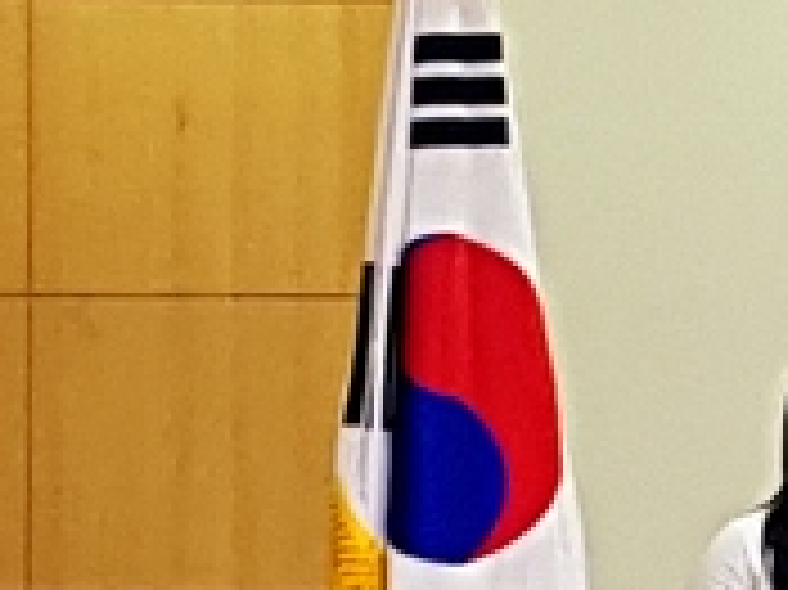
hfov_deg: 17.7
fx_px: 2161
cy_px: 225
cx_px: 1301
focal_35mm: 95
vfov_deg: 15.5
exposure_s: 1/60
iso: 160
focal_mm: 4.2
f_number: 1.7
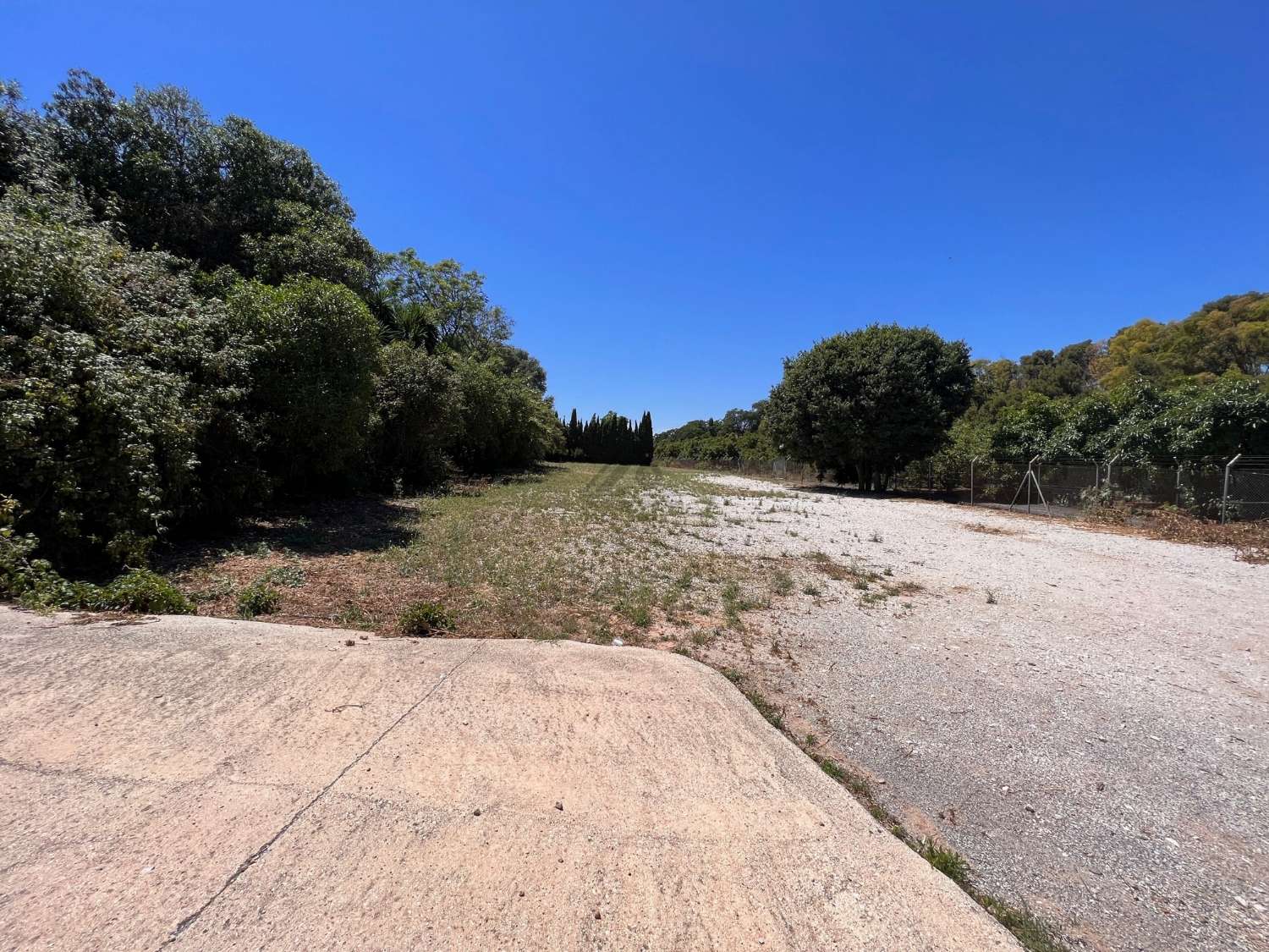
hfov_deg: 106.2
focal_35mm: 13
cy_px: 476
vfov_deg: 89.9
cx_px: 634
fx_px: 477
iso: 32
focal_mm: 1.57
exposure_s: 1/2053
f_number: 1.8
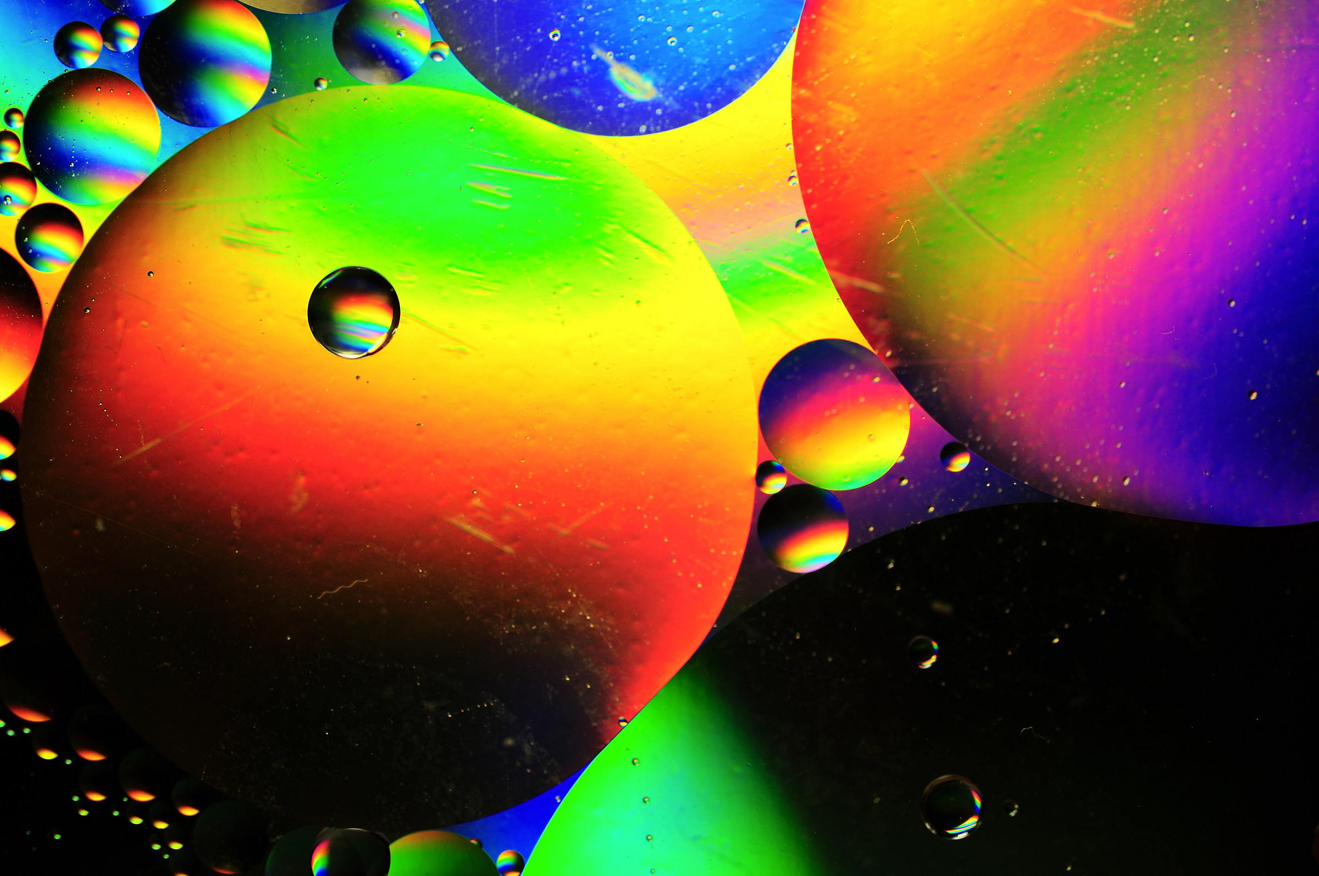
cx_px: 660
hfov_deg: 22.6
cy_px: 438
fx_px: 3293
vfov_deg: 15.2
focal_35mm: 90
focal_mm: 60
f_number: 11
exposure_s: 1/500
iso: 200
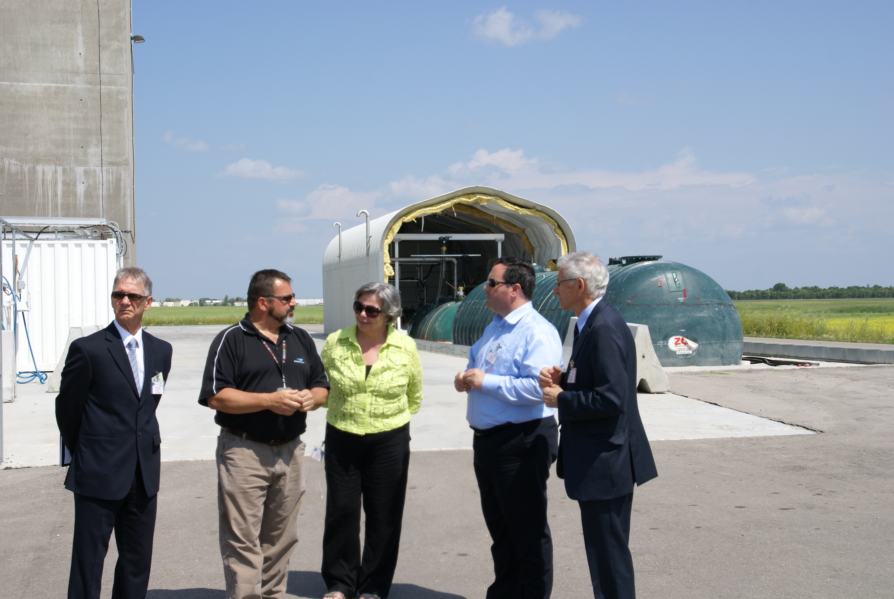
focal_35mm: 52
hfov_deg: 37.8
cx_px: 447
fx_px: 1305
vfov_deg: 25.8
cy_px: 300
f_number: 11
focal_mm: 35
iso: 100
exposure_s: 1/250
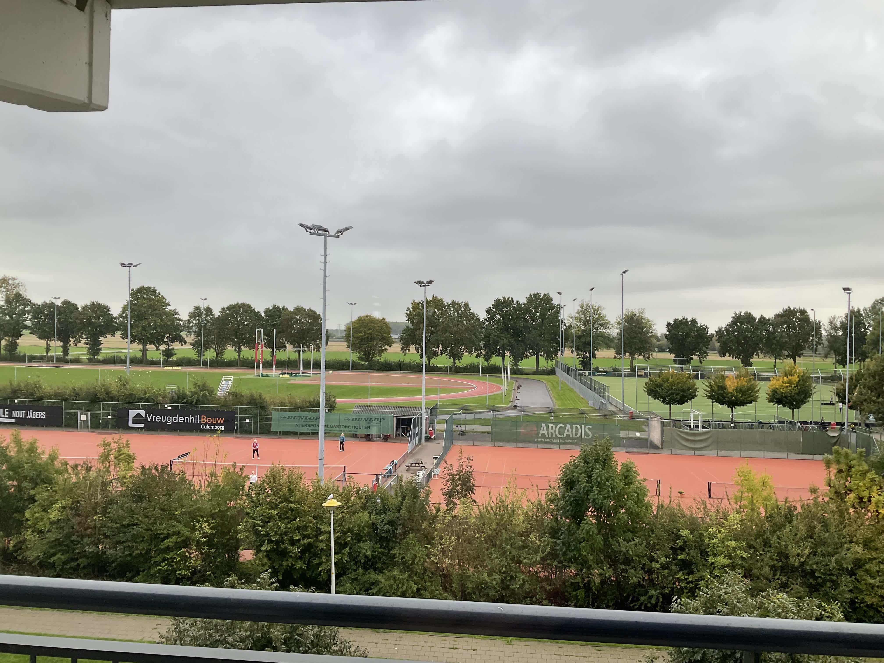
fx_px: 741
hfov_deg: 61.7
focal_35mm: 29
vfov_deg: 48.2
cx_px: 442
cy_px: 332
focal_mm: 3
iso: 16
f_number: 1.8
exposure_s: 1/173
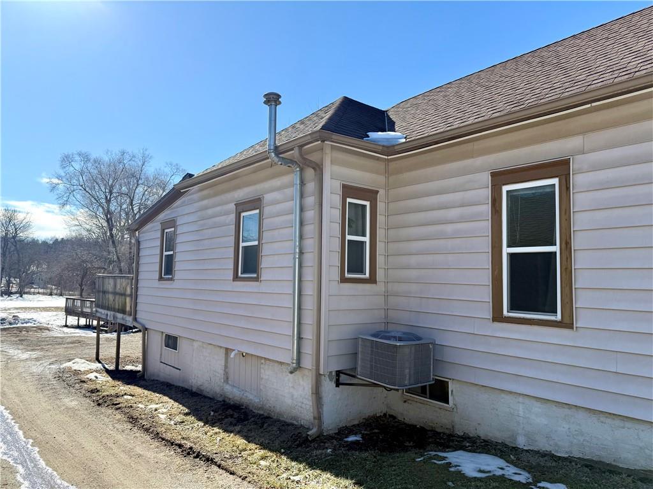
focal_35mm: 24
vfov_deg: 56.8
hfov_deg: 71.6
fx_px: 453
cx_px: 326
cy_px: 244
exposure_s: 1/5319
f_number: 1.78
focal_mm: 6.76
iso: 100
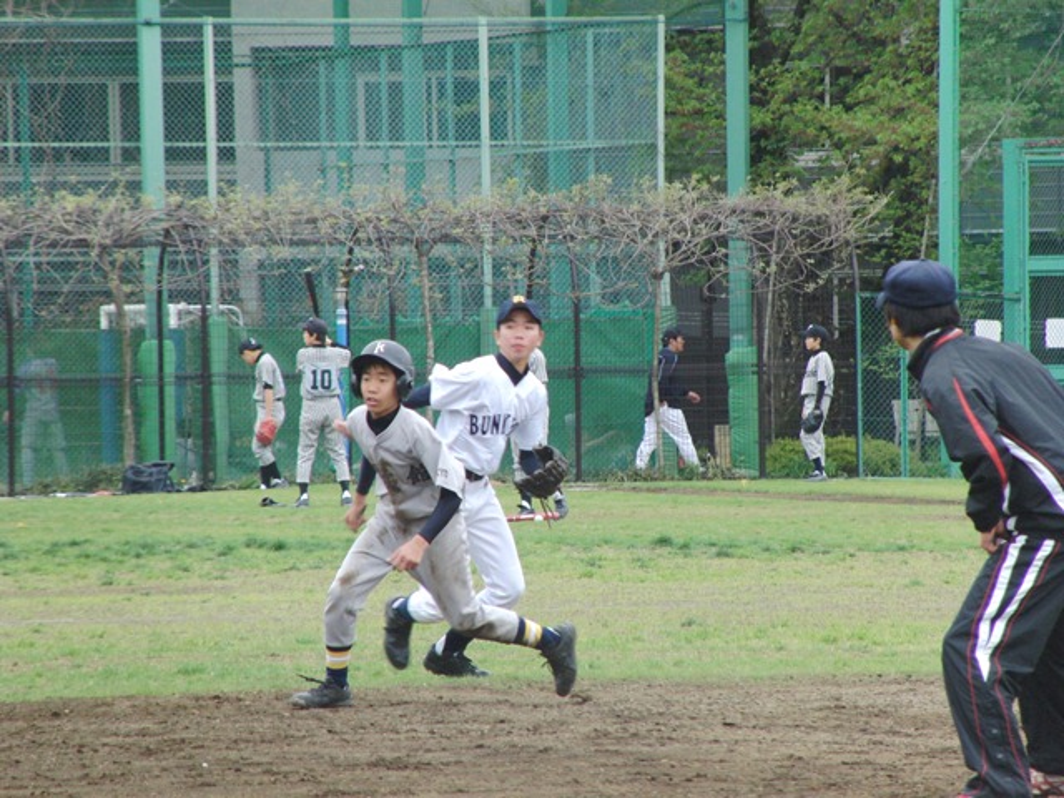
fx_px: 12172
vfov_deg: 3.8
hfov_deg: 5.0
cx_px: 532
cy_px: 399
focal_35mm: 396
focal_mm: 70
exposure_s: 1/320
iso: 200
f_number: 4.2
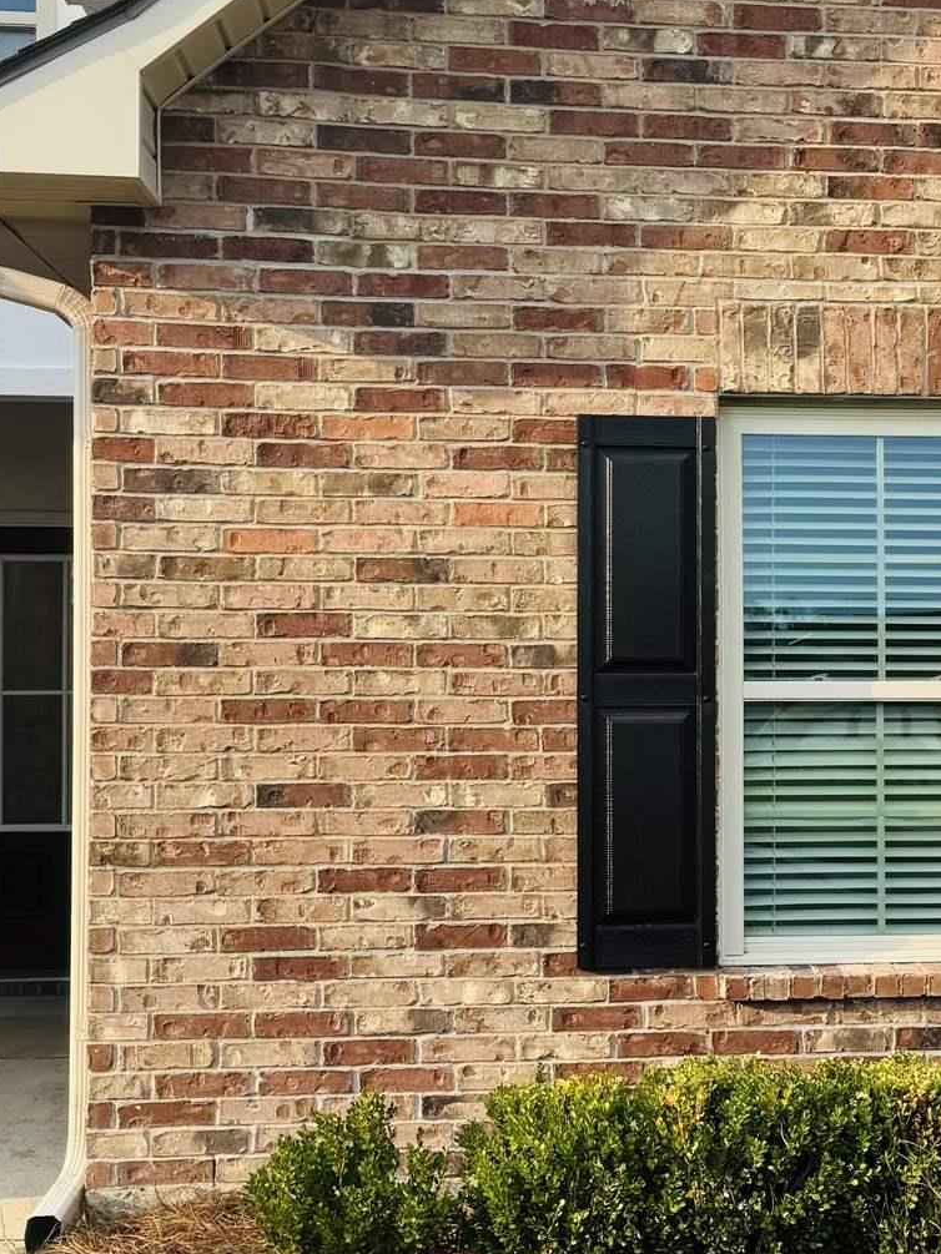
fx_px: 1993
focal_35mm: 55
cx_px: 754
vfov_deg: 34.9
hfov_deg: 26.1
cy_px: 645
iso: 80
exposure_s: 1/1339
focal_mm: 6.76
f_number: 1.78
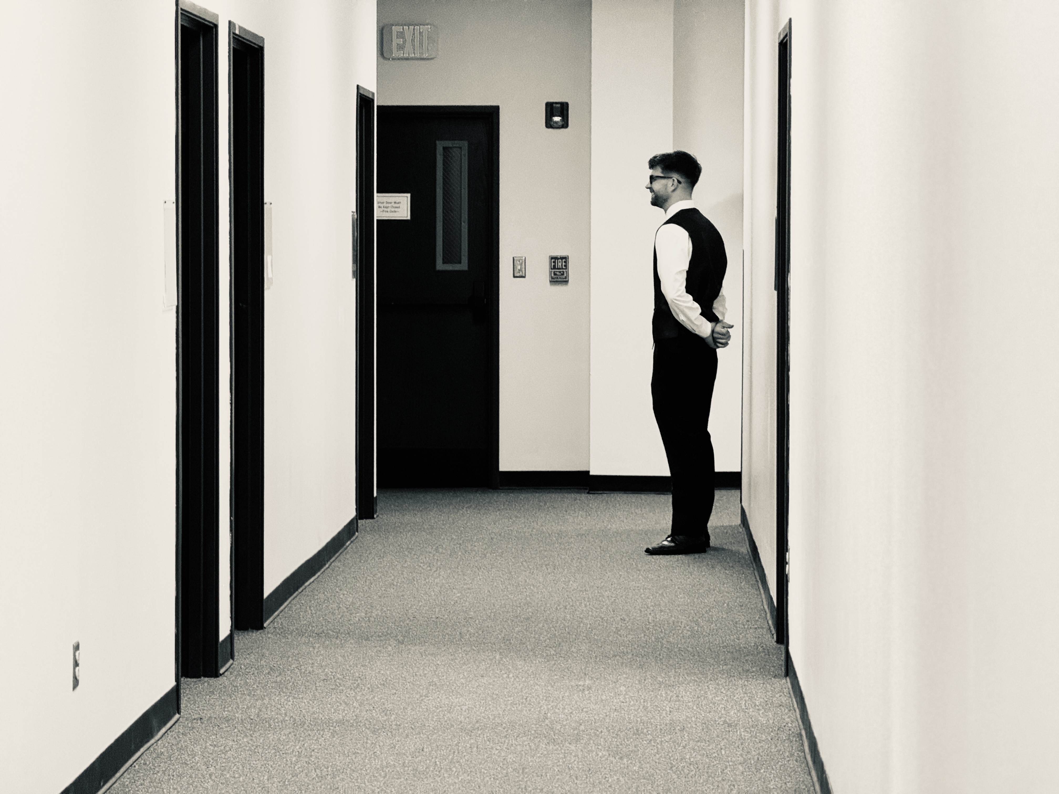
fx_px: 3671
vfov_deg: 12.3
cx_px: 530
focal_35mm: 120
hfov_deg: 16.4
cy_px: 397
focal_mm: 15.66
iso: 320
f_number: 2.8
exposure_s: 1/60
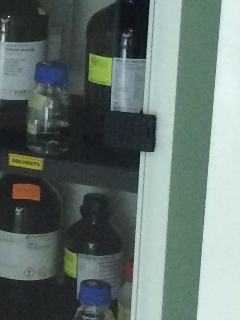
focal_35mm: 162
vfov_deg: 12.1
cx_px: -205
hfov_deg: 8.8
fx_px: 1498
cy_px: 19
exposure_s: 1/17
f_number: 2.2
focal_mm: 4.15
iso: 320
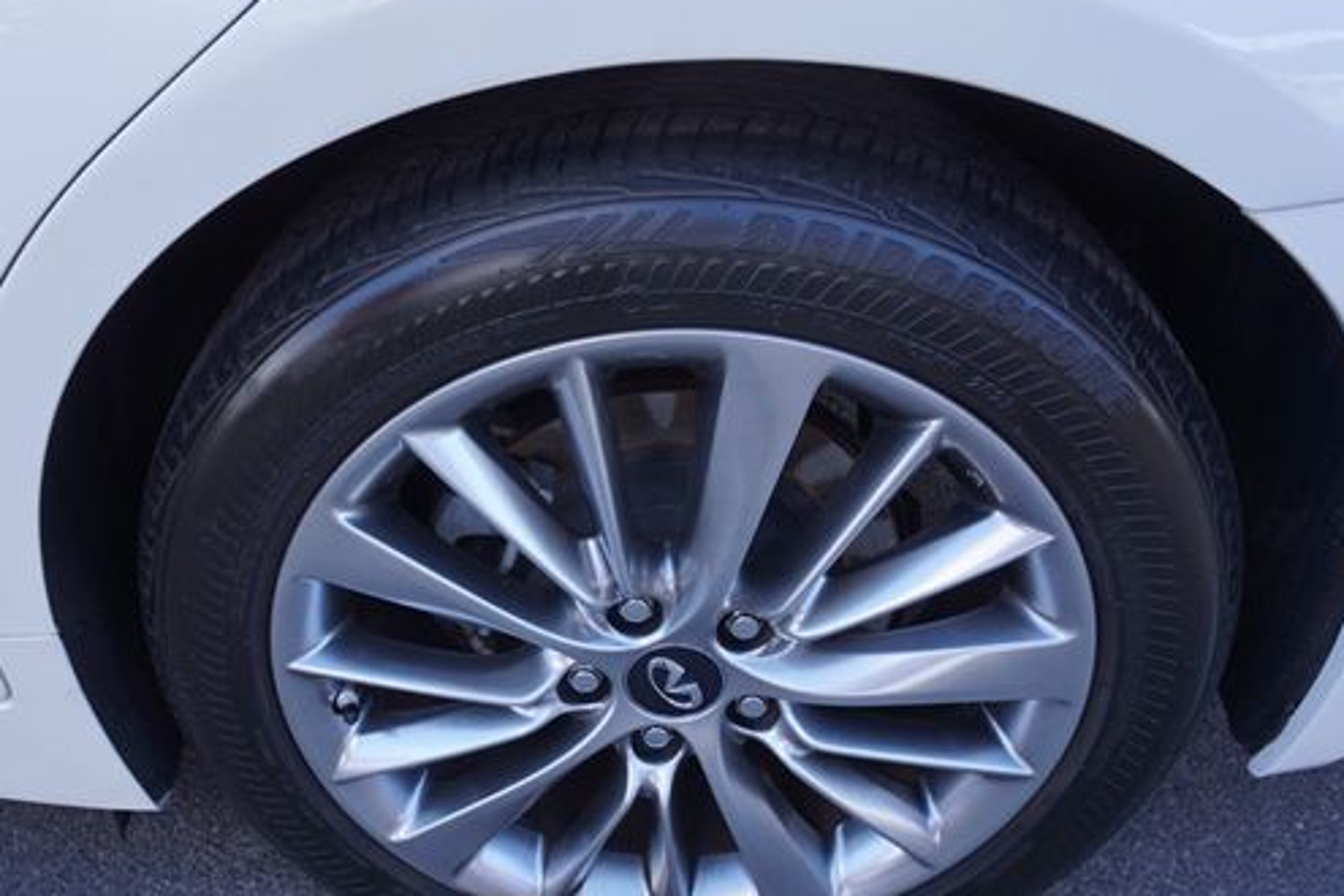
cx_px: 586
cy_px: 540
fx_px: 1157
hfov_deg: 60.1
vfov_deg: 42.1
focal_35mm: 31
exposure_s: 1/60
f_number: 4.5
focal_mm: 16
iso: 100
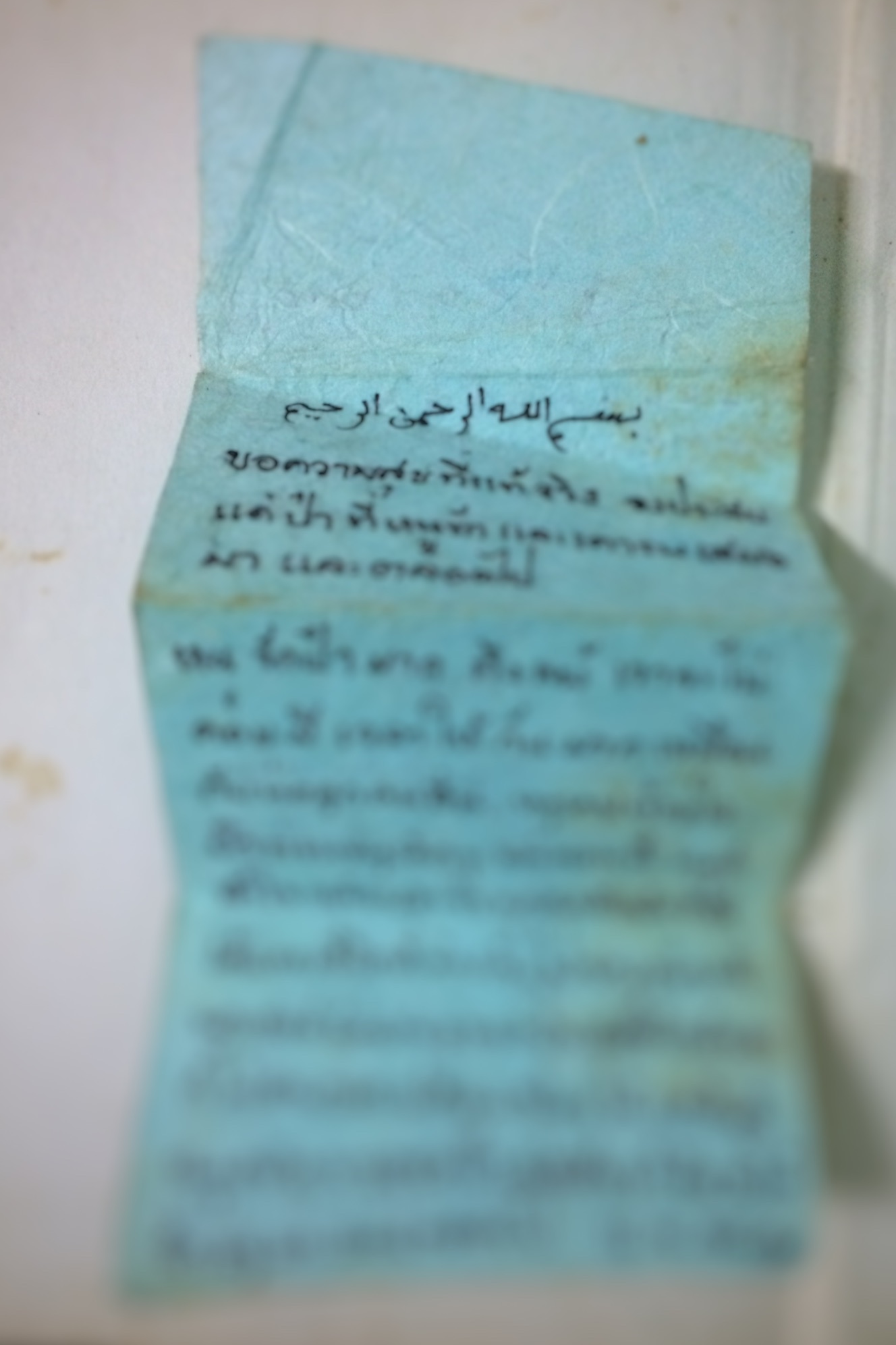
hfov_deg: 42.3
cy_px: 665
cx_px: 491
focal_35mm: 31
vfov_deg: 60.3
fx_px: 1158
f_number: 2.2
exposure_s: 1/33
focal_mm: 4.15
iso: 320
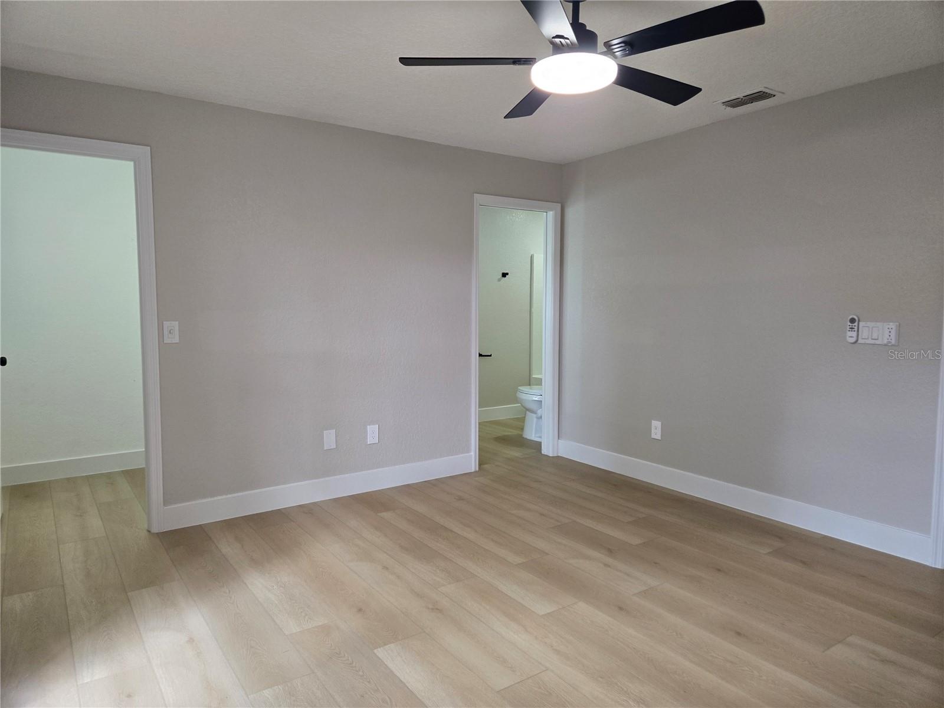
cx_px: 472
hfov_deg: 73.9
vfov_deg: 58.9
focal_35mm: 23
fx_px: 627
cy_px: 354
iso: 160
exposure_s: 1/120
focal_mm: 5.4
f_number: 1.8
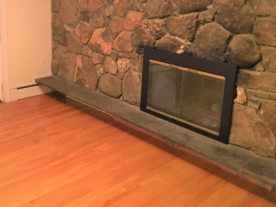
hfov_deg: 43.7
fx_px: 335
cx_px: 78
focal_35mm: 42
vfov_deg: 33.9
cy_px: 60
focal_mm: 4.15
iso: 500
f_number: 2.2
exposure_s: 1/15
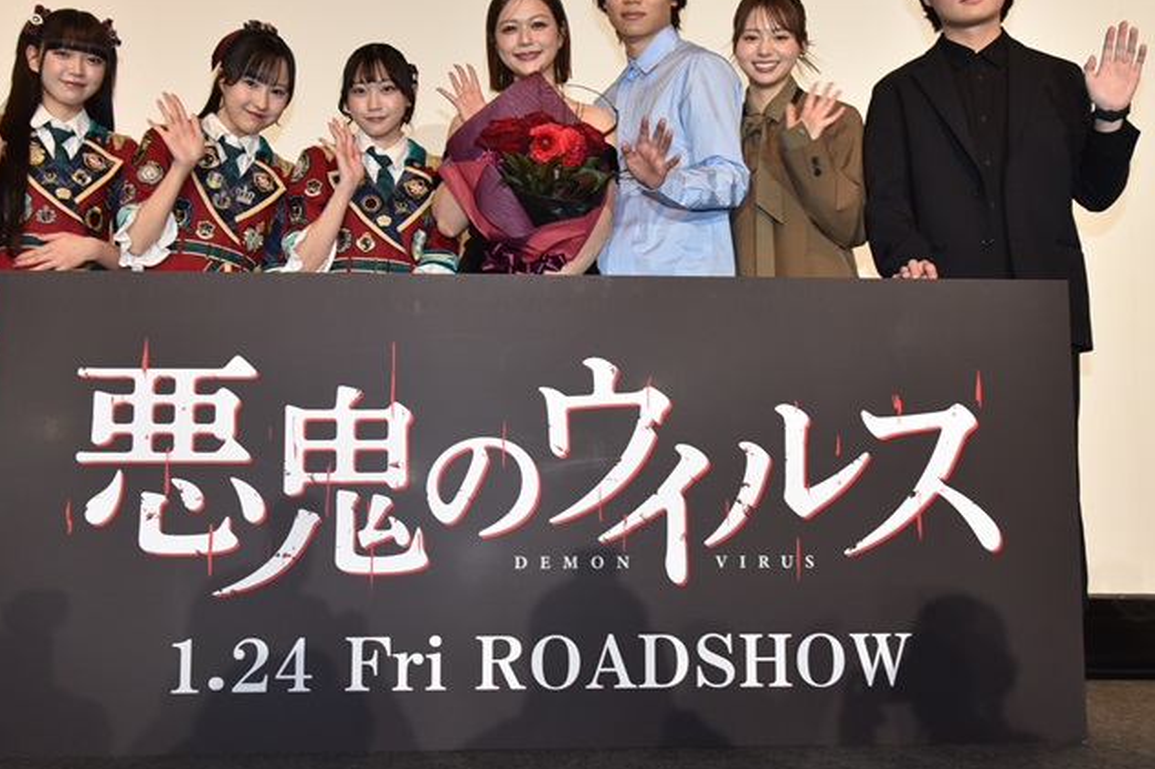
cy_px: 278
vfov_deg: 26.9
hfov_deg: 39.6
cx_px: 546
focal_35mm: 50
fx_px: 1604
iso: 800
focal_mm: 35
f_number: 5
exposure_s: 1/125
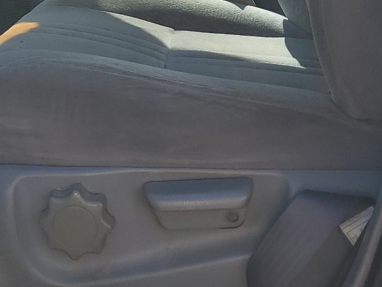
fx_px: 740
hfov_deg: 28.2
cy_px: -6
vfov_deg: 21.1
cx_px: 66
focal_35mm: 67
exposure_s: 1/2000
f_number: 1.5
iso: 50
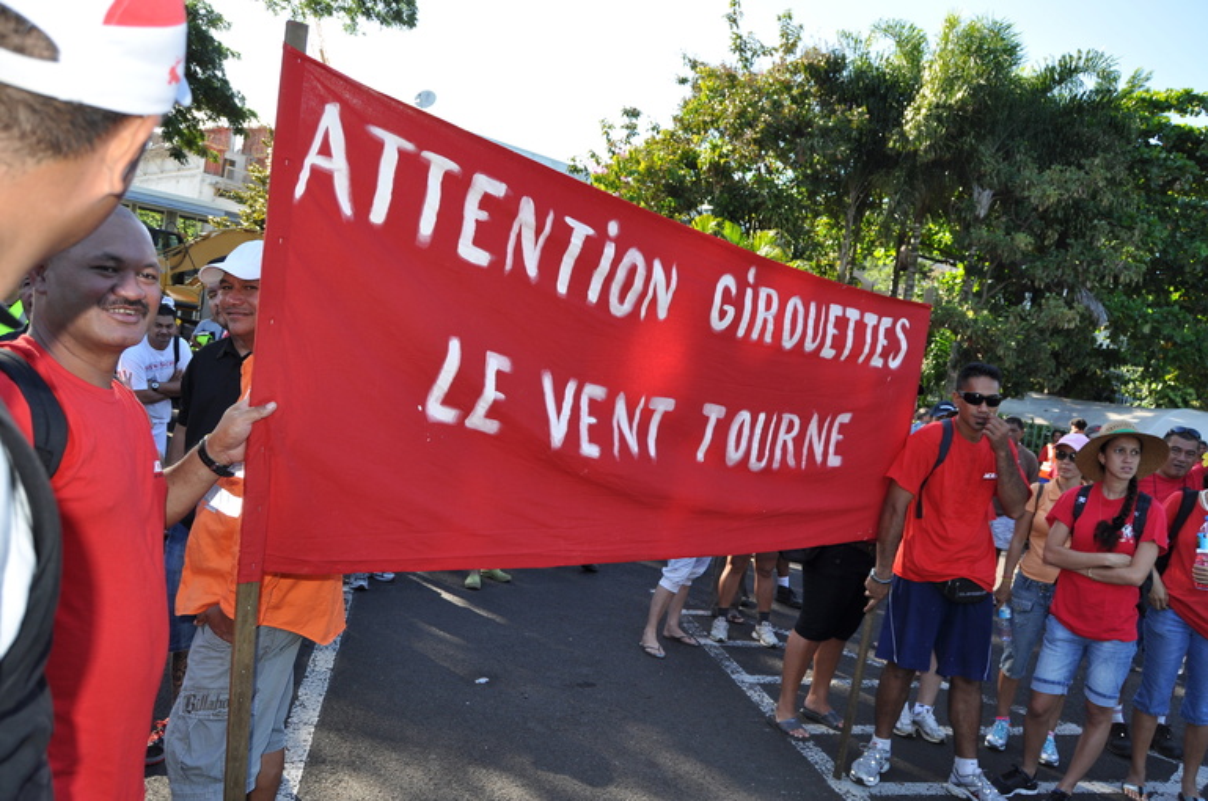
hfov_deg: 67.5
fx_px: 904
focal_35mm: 27
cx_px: 604
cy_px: 400
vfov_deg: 47.8
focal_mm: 18
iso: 200
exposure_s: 1/200
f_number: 5
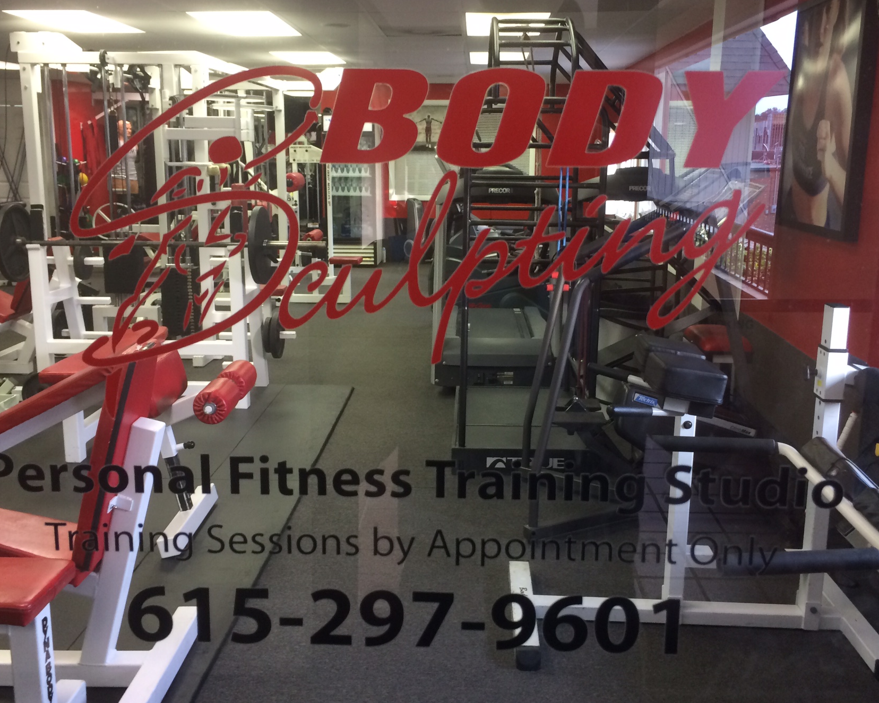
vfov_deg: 42.2
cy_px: 330
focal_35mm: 35
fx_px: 911
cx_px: 445
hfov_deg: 51.5
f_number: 2.2
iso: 100
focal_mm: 4.15
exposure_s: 1/30
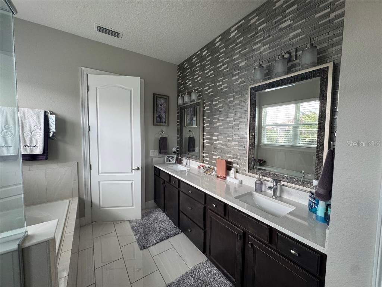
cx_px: 191
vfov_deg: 85.7
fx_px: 154
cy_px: 144
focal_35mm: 14
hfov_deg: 102.1
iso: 160
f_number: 2.2
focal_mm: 2.22
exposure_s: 1/99
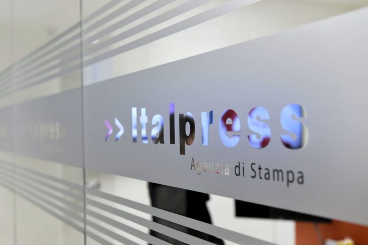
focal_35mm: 52
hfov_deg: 38.2
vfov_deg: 26.0
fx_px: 531
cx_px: 184
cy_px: 122
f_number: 5
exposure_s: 1/80
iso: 2000
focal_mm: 52
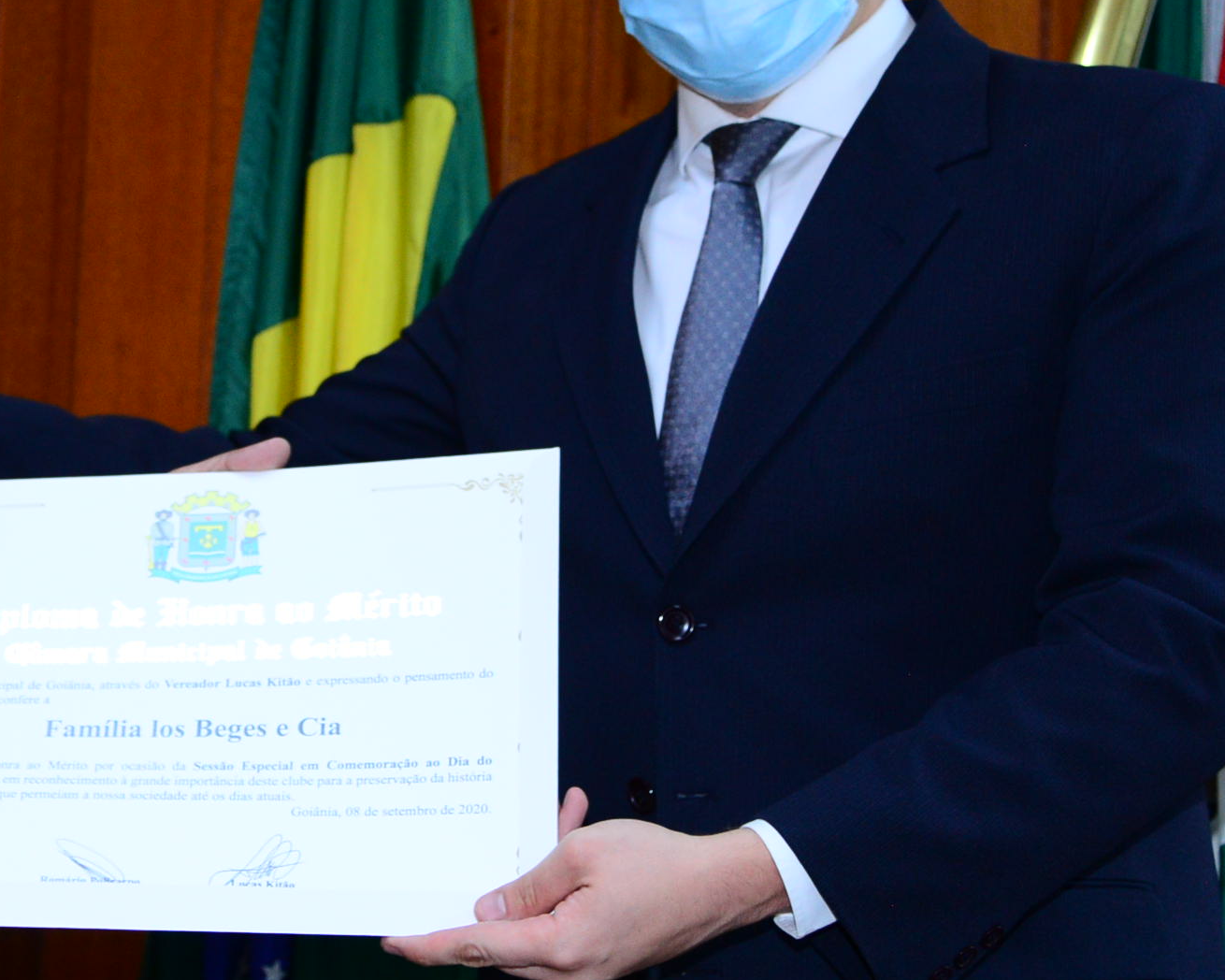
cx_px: 170
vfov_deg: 12.3
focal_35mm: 125
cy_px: 330
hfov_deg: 15.3
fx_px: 4532
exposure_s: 1/60
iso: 1600
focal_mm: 58
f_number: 4
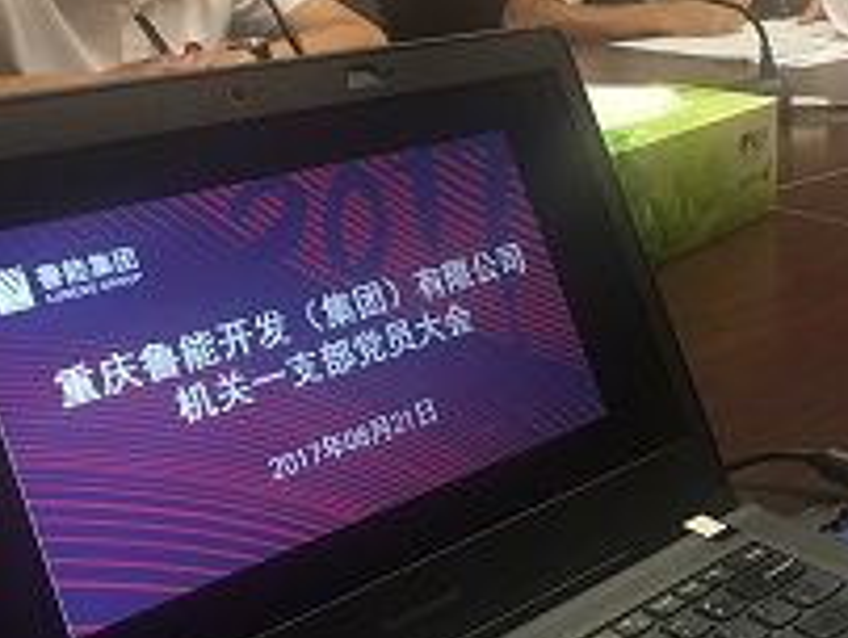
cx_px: 709
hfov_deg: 32.1
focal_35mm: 58
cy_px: 229
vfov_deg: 25.2
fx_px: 1423
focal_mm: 4.15
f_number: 2.2
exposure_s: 1/17
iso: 64
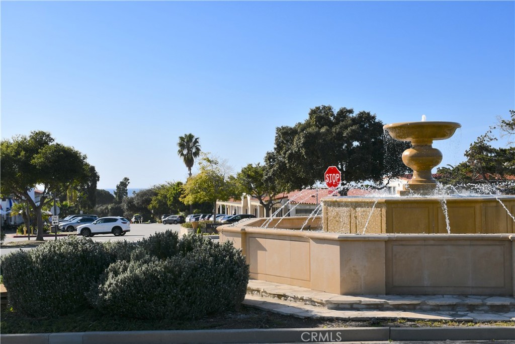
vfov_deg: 28.1
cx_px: 258
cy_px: 172
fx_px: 687
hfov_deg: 41.1
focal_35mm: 48
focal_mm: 32
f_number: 9
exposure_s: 1/320
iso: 100
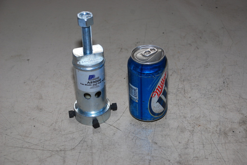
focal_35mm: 78
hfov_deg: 26.0
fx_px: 536
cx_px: 124
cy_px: 82
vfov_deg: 17.5
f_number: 5
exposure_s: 1/60
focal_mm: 52
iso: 200
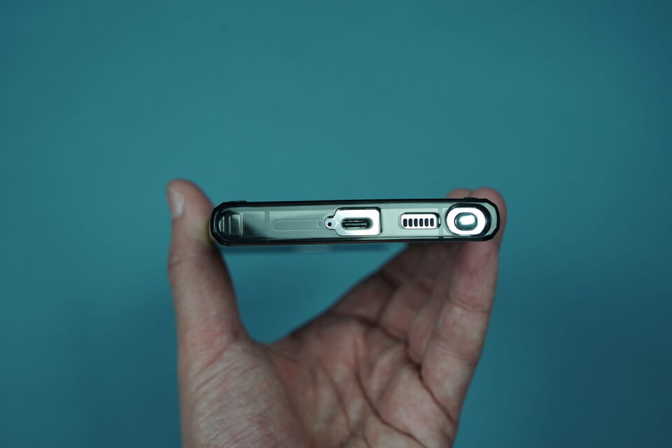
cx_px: 336
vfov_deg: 26.0
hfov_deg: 38.2
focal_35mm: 52
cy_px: 224
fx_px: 971
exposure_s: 1/200
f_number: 6.3
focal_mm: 52
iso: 500
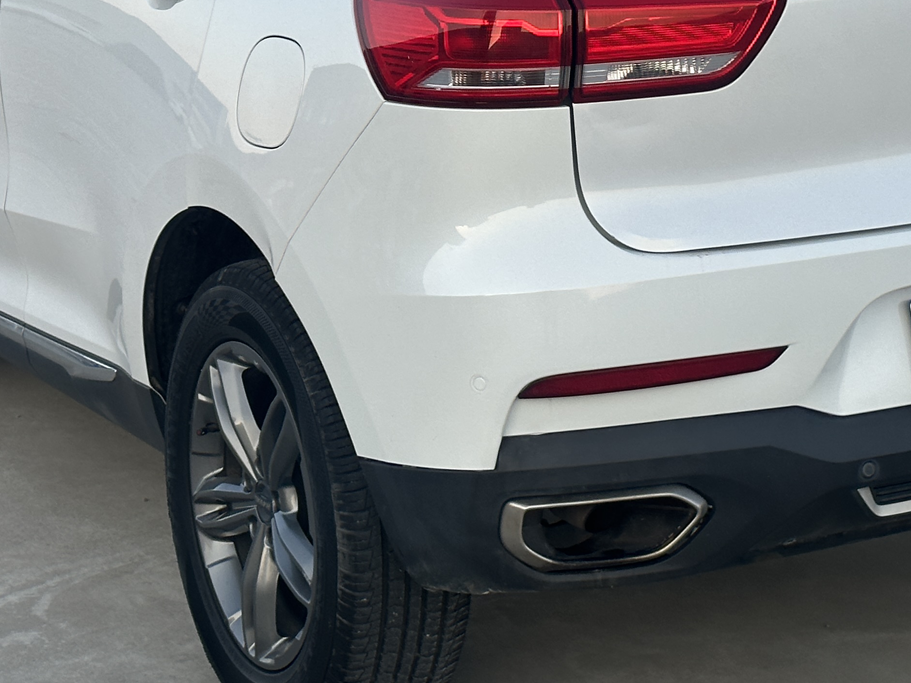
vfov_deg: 14.3
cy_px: 144
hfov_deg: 19.1
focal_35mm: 103
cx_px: 543
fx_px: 2711
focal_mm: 6.86
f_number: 1.78
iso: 64
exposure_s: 1/699
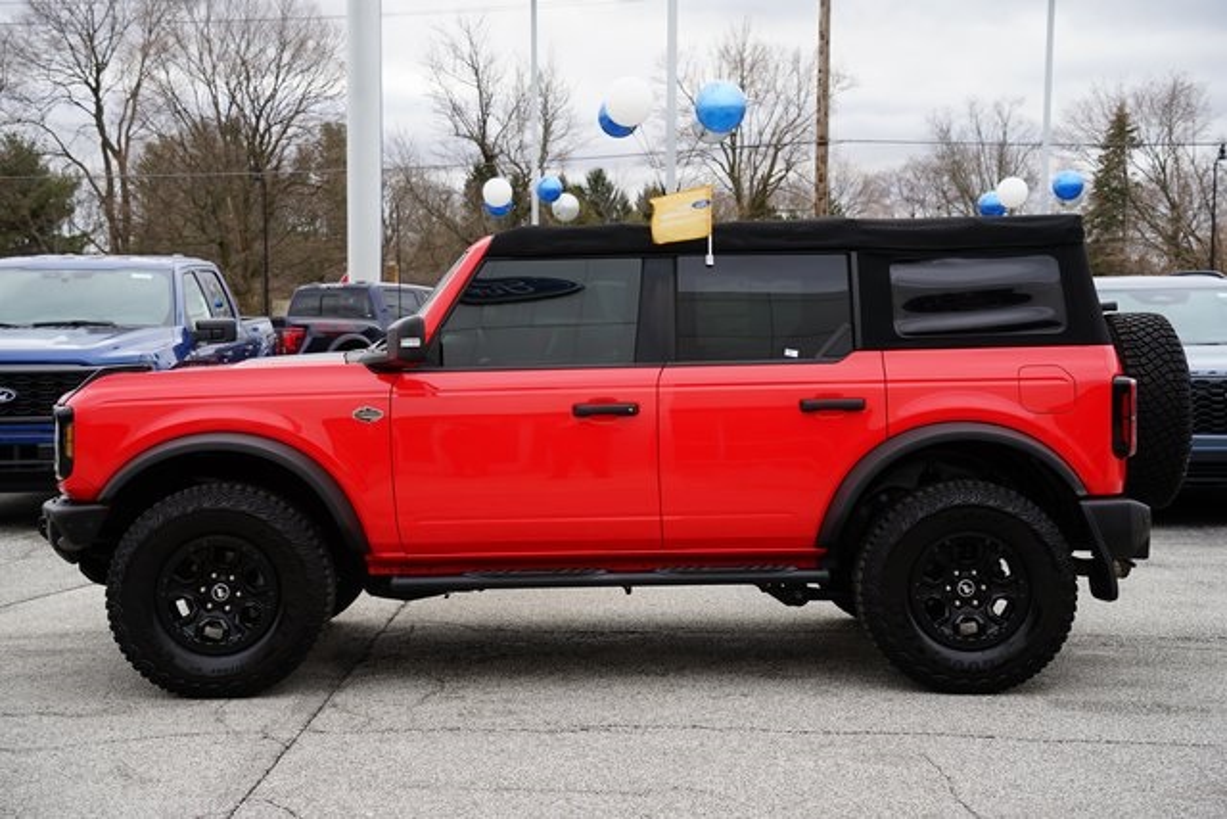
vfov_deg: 24.6
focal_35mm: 55
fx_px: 1875
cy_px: 410
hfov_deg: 36.2
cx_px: 614
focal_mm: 55
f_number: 6.3
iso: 100
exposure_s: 1/60
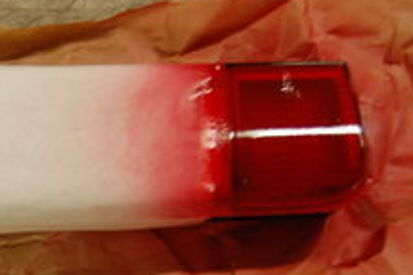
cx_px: -80
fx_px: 1939
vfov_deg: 8.1
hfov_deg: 11.9
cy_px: 306
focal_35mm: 169
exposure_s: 1/40
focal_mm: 38
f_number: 4.8
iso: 400
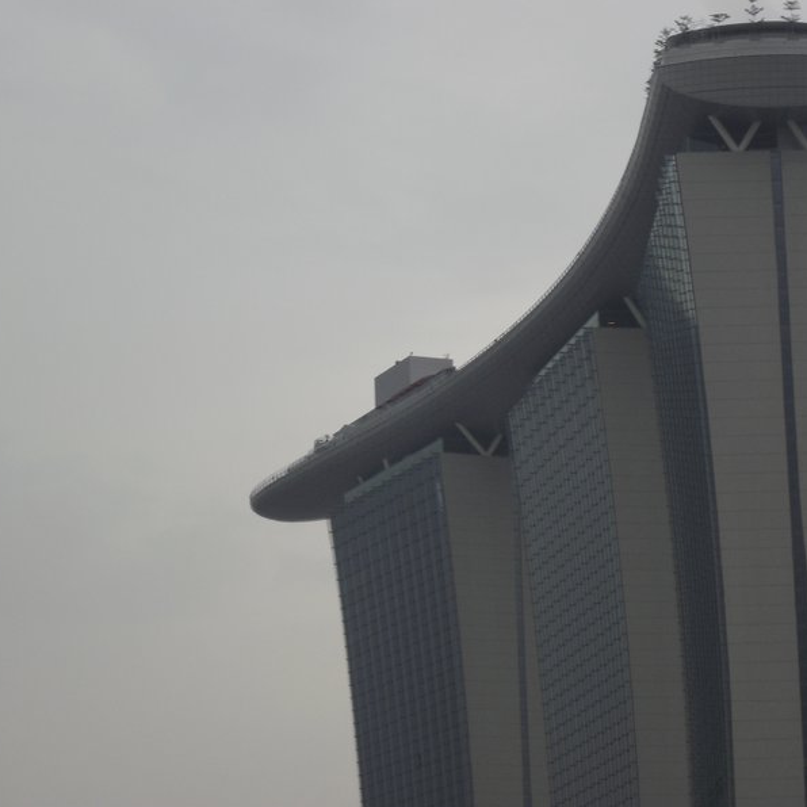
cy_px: 402
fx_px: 3534
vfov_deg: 13.0
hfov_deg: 13.0
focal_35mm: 134
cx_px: 391
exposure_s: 1/250
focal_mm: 18.6
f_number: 5.2
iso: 100
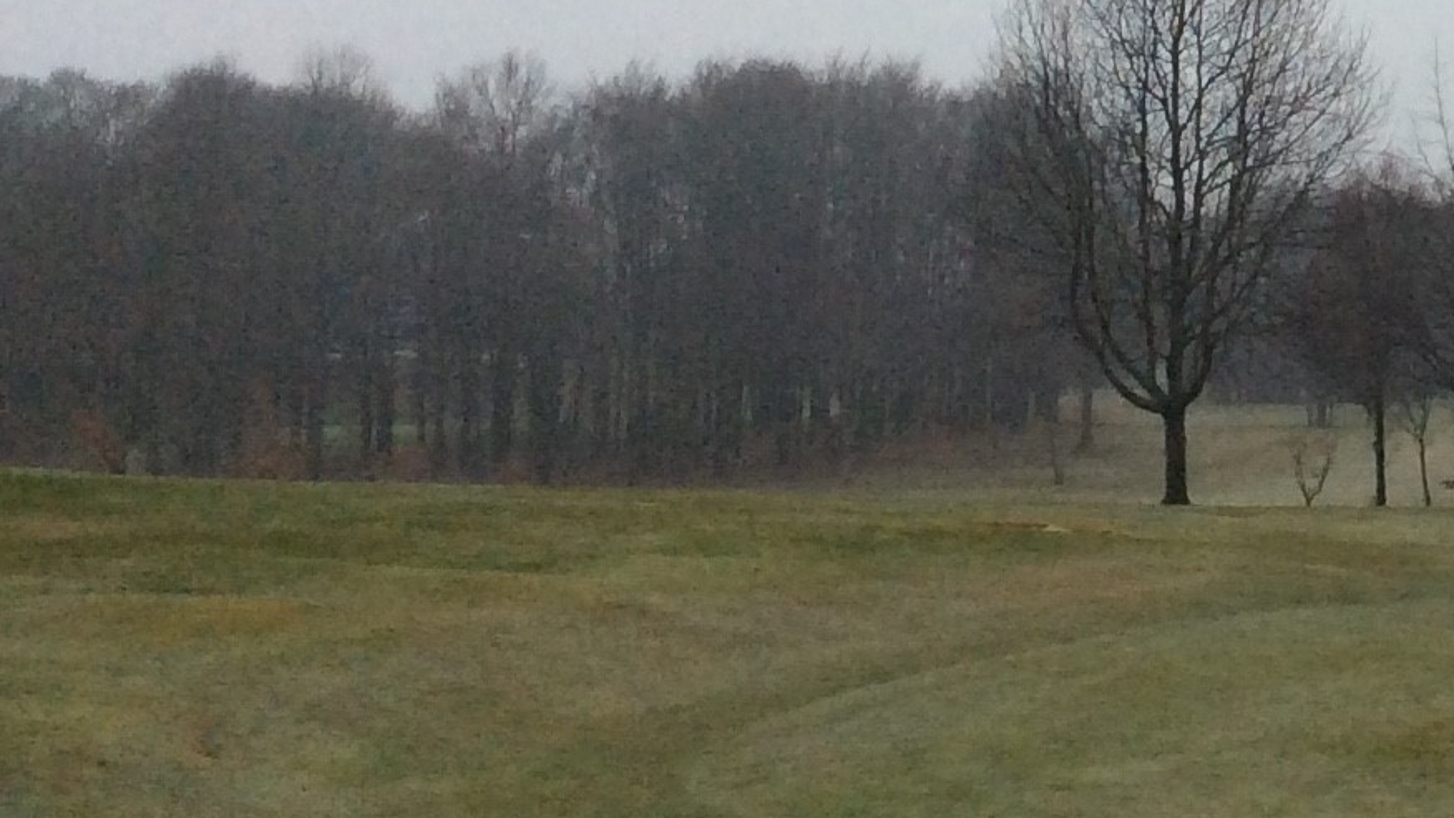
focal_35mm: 103
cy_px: -138
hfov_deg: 19.6
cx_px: 1712
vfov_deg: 11.5
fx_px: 3972
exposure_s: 1/100
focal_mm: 3.3
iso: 50
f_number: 2.4
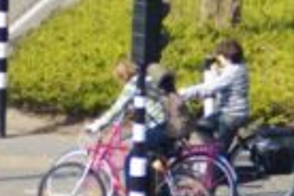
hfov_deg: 1.8
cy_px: 137
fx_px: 9579
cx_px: 373
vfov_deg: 1.2
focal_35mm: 1173
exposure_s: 1/320
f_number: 5.6
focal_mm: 180
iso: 100
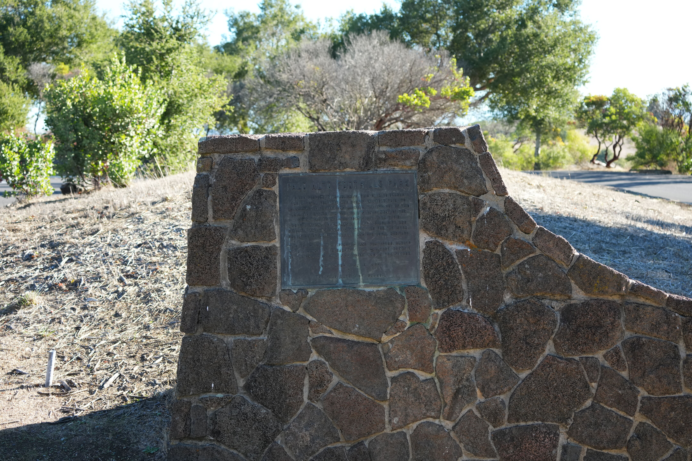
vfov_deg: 27.0
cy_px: 230
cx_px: 346
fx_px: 961
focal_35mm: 50
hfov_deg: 39.6
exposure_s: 1/500
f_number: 4.5
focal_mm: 50
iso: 640
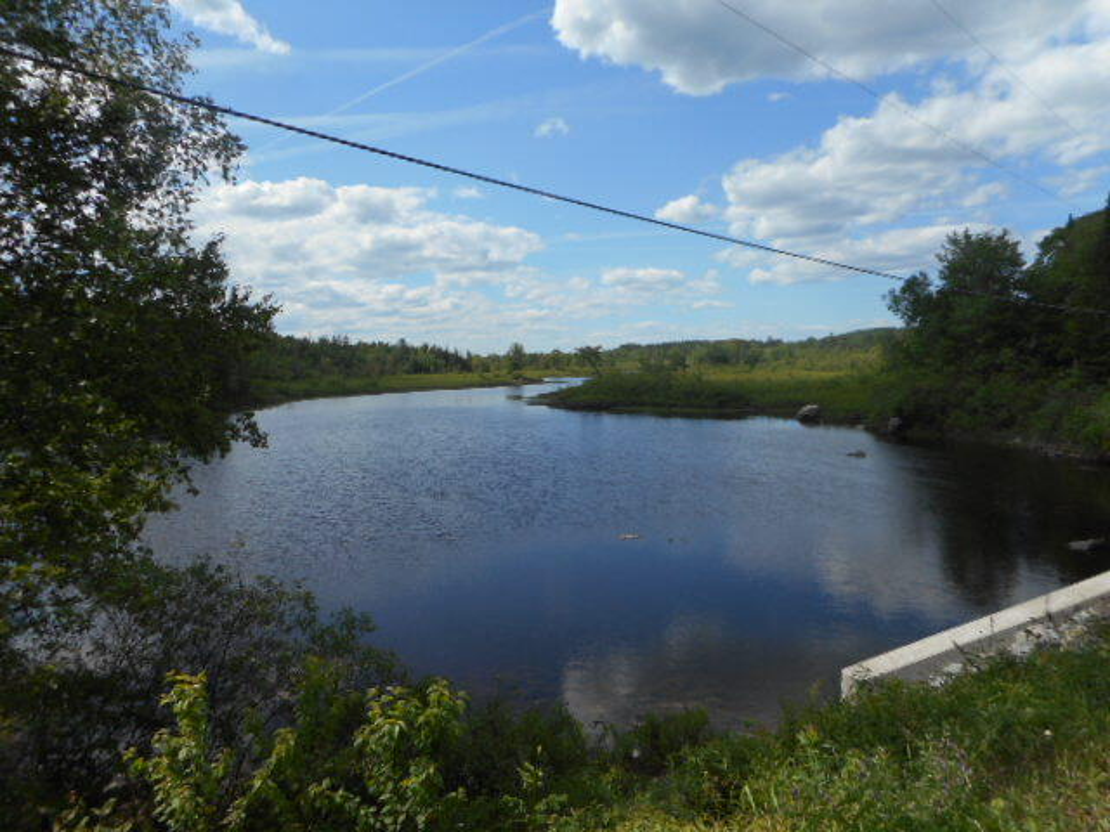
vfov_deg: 54.9
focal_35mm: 25
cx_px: 555
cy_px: 416
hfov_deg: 69.4
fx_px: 802
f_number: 3.7
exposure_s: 1/1000
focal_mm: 4.5
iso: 80
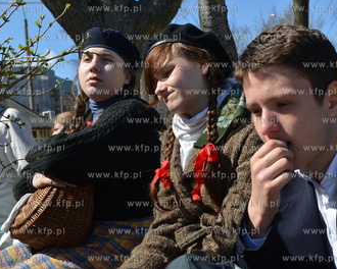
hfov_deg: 28.7
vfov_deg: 23.1
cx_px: 190
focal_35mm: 66
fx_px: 658
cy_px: 134
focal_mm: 58
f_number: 11
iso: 200
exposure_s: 1/250
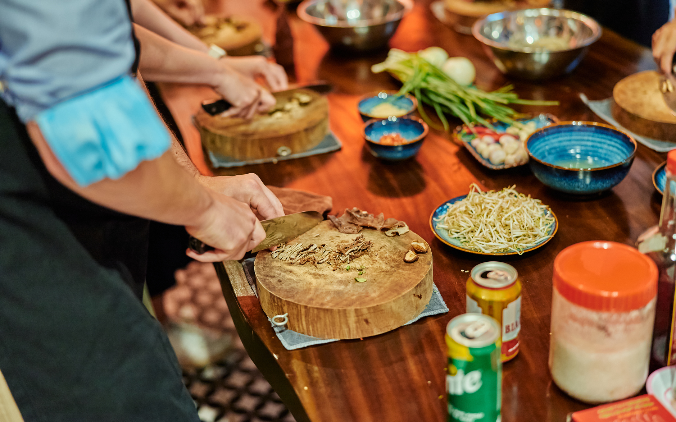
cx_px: 344
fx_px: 958
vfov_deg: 24.9
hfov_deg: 38.9
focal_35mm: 52
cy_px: 196
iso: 1000
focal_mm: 50
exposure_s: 1/200
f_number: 1.6
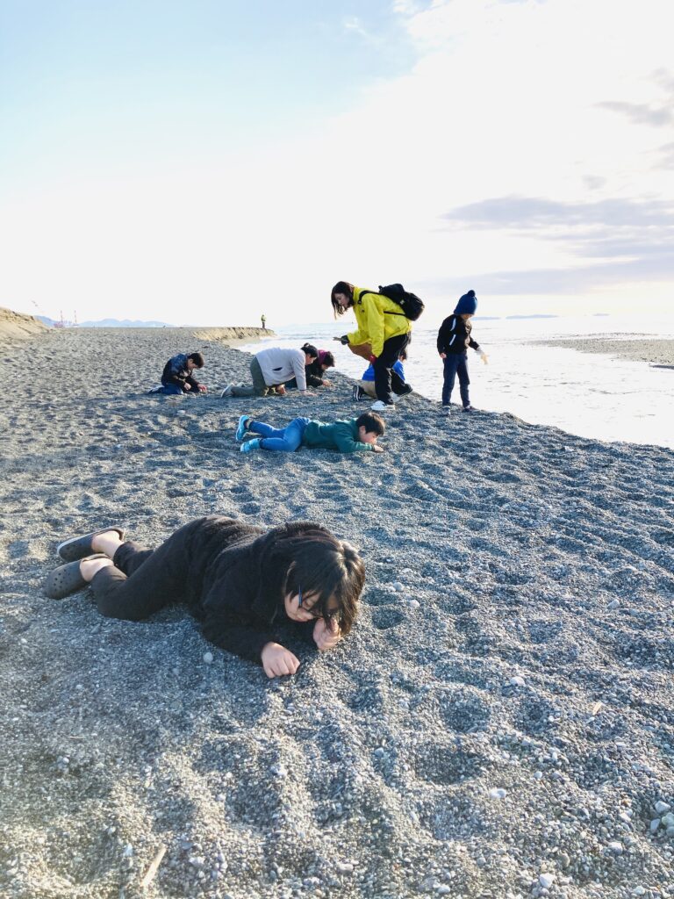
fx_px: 727
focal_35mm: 28
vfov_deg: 63.4
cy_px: 450
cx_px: 337
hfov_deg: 49.7
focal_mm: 3.99
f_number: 1.8
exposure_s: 1/1845
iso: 20
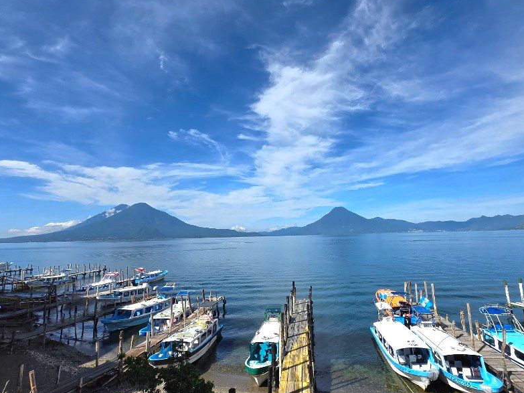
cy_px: 207
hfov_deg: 90.8
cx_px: 285
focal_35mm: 17
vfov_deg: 74.7
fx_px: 257
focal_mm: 1.7
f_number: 2.2
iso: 25
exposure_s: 1/2000
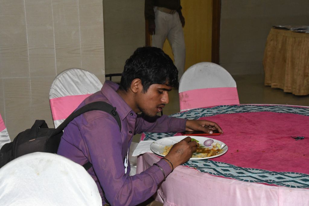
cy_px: 103
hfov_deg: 28.1
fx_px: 618
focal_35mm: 72
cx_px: 154
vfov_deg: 18.9
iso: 3200
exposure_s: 1/60
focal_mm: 48
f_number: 10
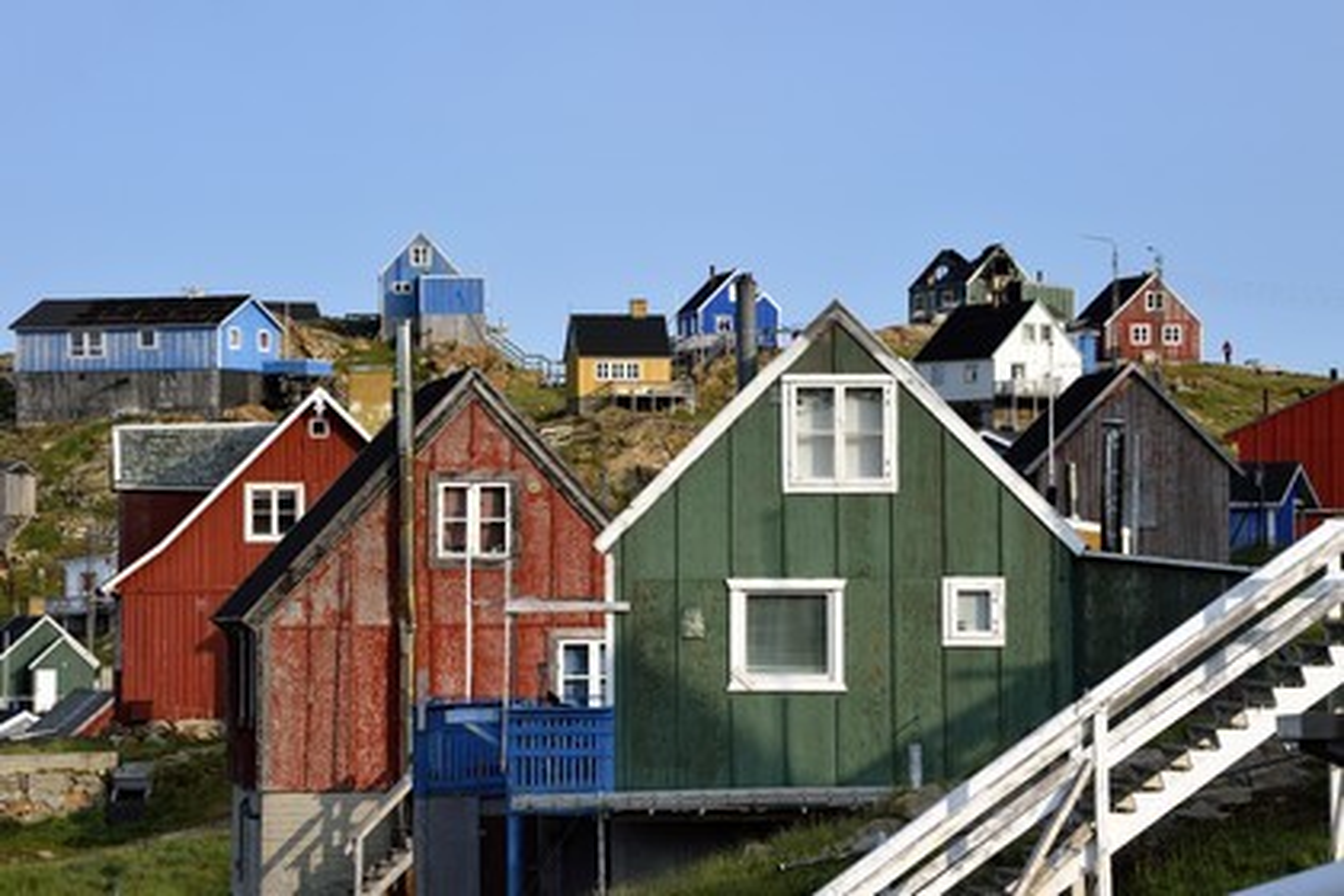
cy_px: 448
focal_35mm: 165
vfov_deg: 8.3
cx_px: 672
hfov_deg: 12.5
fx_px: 6160
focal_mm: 165
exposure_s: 1/250
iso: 200
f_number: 11
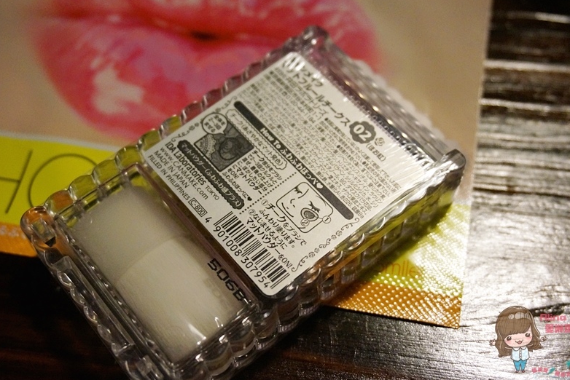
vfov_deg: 28.4
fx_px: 752
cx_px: 289
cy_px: 191
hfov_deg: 41.5
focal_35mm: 48
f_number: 5
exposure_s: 1/100
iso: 3200
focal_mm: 31
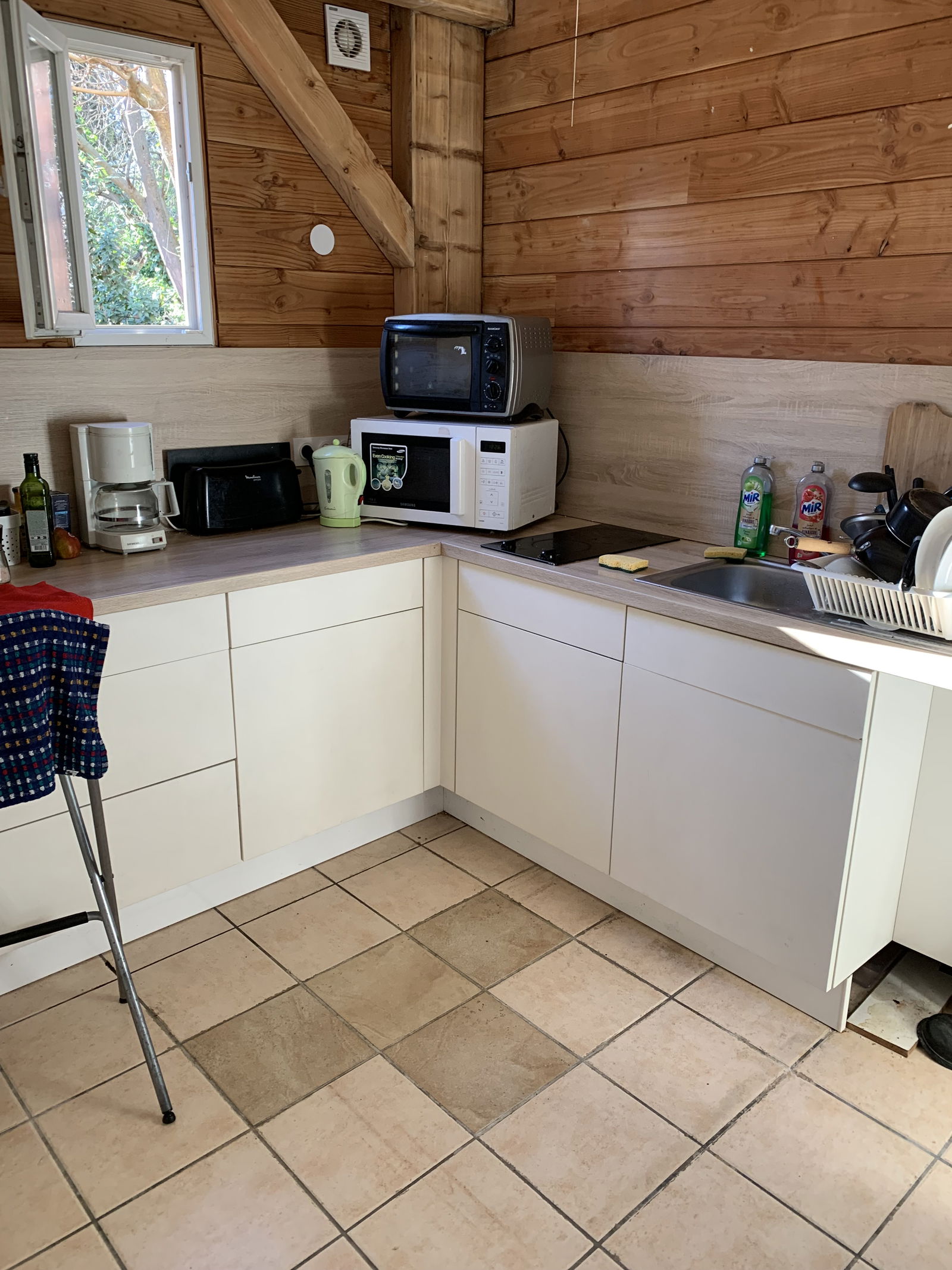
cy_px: 635
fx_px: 953
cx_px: 476
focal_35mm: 26
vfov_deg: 67.3
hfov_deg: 53.1
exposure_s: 1/63
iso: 100
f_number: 1.8
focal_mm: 4.25
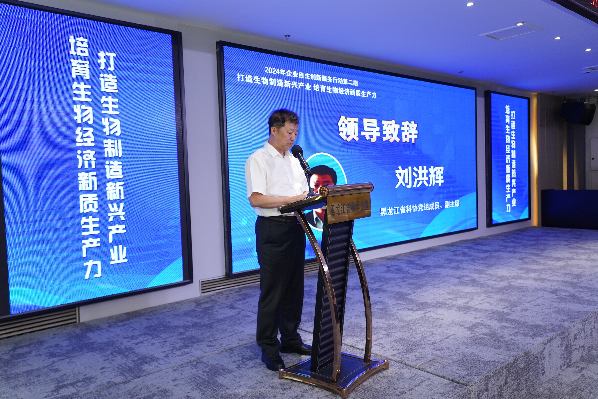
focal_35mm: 26
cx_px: 299
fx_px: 432
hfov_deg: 69.4
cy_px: 200
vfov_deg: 49.6
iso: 1000
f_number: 4
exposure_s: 1/125
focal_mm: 26
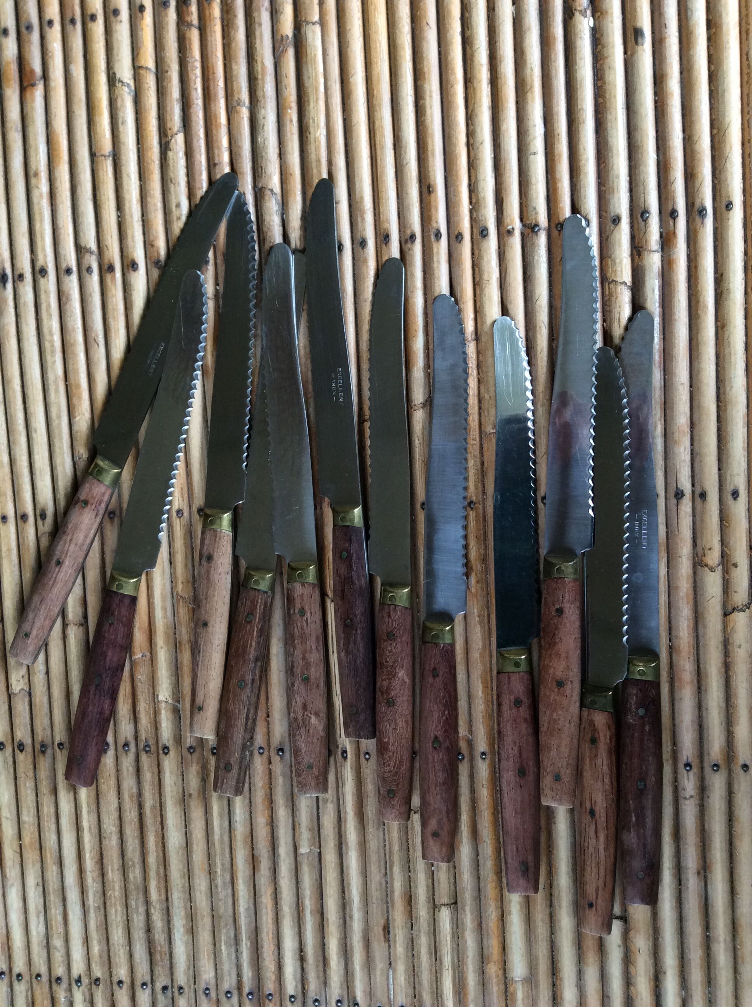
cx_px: 376
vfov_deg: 56.9
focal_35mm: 32
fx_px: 929
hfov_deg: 44.1
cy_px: 504
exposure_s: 1/25
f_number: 2.4
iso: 80
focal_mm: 3.3
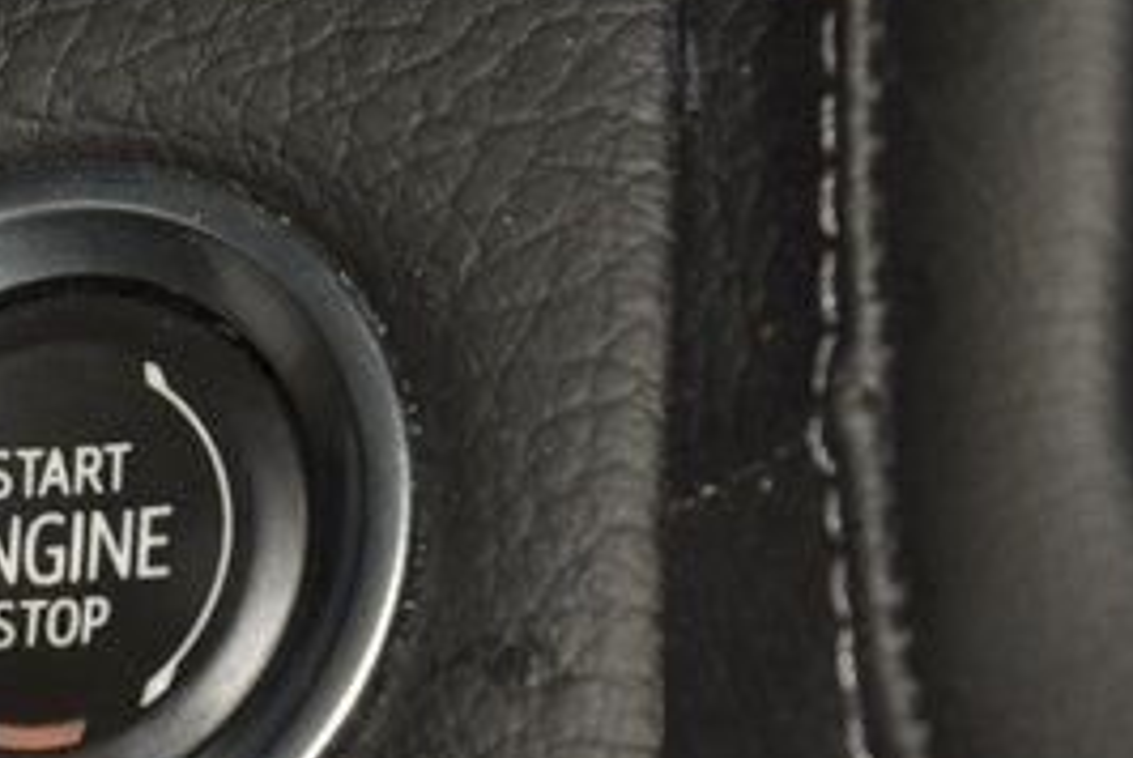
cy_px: 505
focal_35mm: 404
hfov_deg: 5.1
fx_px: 12729
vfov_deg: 3.4
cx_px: 17
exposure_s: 1/125
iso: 100
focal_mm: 70
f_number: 8
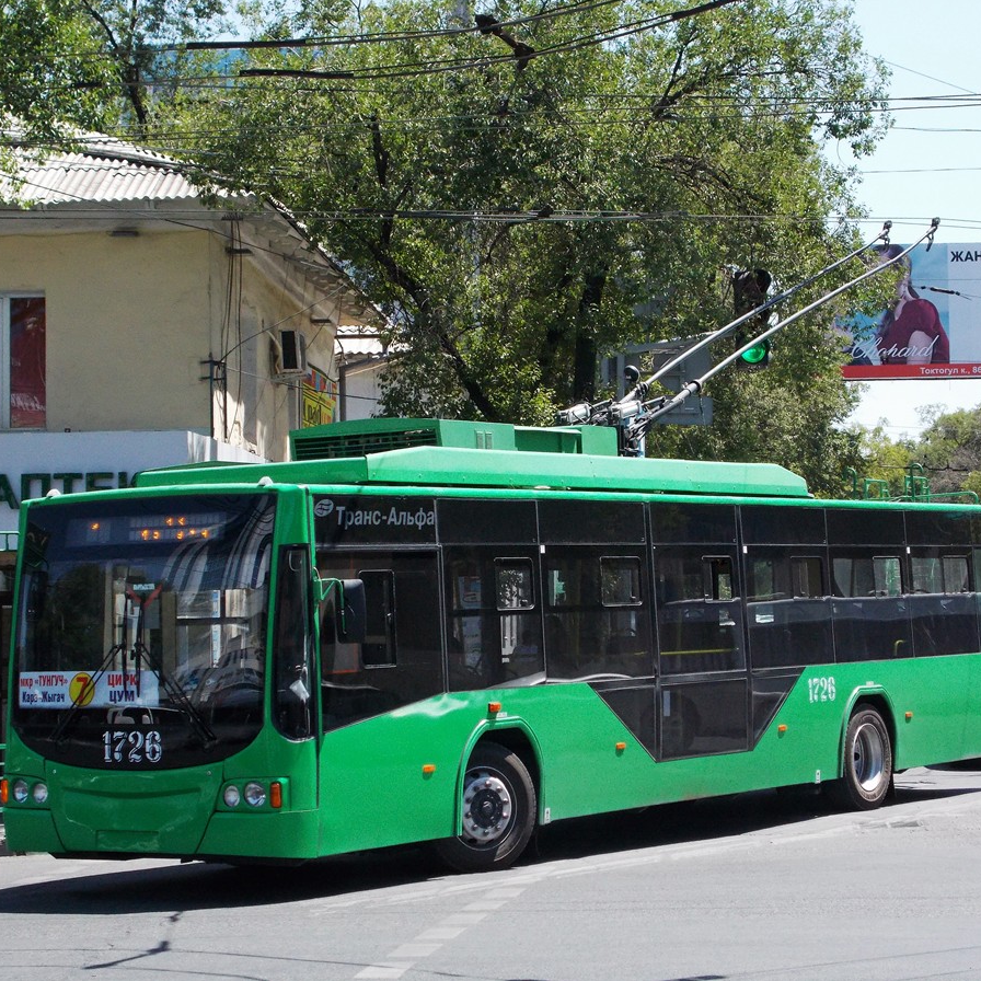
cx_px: 546
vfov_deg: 19.3
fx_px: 2886
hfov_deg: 19.3
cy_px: 490
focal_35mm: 90
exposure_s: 1/500
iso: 200
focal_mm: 13.5
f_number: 5.8
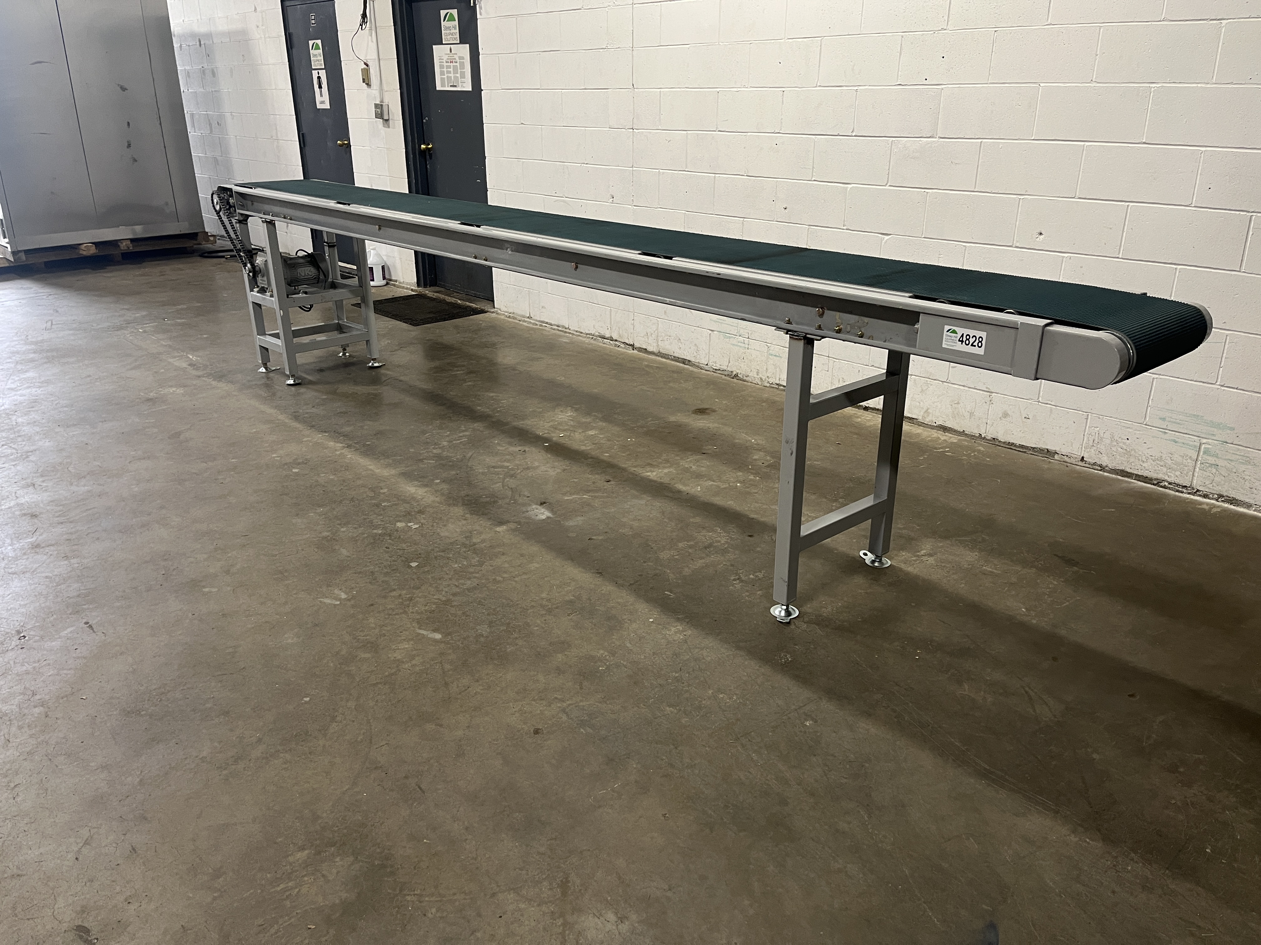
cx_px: 630
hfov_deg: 67.3
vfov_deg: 53.1
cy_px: 472
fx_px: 947
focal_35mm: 26
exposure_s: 1/60
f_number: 1.6
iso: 100
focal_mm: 5.1
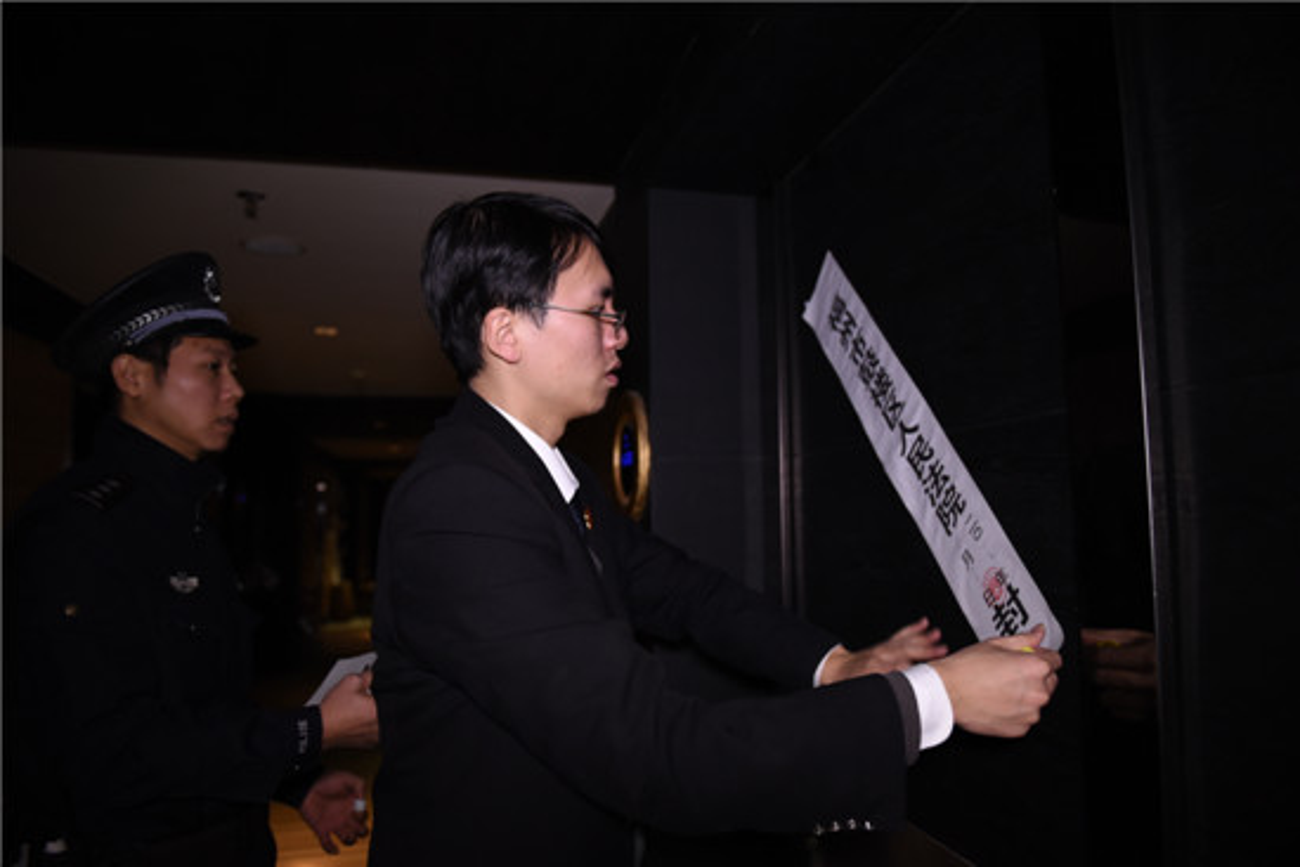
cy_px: 434
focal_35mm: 24
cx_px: 650
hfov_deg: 73.7
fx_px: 867
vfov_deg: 53.2
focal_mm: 24
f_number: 2.8
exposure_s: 1/250
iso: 1600
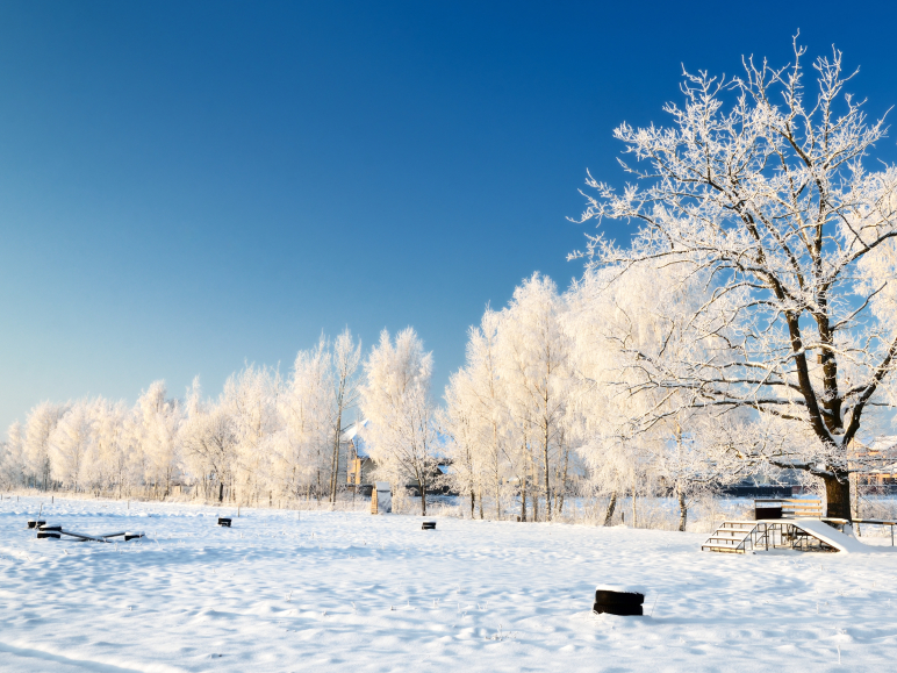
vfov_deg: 34.3
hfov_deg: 44.4
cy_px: 341
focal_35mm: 42
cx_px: 565
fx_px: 1088
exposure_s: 1/8
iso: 100
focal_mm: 22
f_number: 10
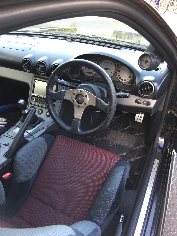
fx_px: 198
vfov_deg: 61.7
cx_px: 88
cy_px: 118
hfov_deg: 48.2
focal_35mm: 29
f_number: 2.2
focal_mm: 4.15
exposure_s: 1/15
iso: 50
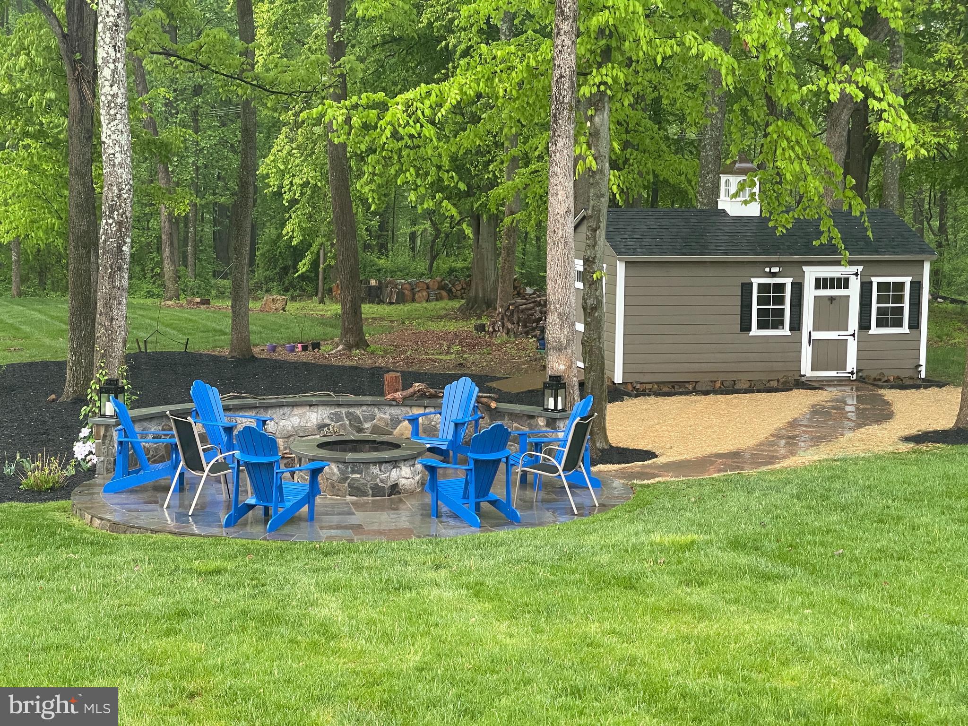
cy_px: 363
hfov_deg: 30.3
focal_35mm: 64
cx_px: 484
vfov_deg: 22.9
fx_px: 1790
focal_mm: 7.5
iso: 250
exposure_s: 1/60
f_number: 2.2
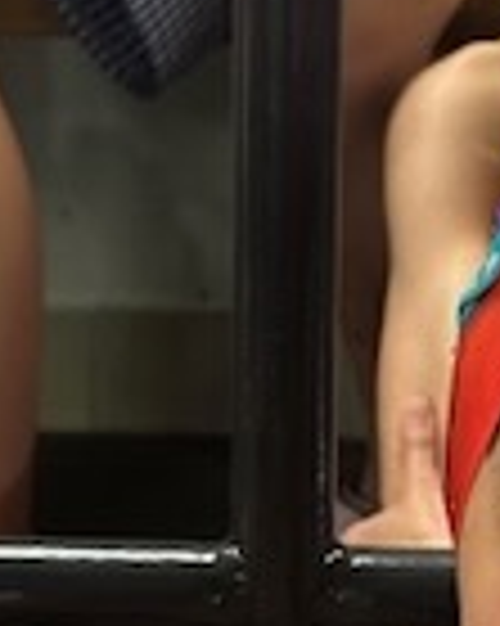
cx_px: 491
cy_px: 414
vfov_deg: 13.2
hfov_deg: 10.5
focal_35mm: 146
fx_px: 2704
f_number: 1.5
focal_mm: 5.7
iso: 250
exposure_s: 1/50
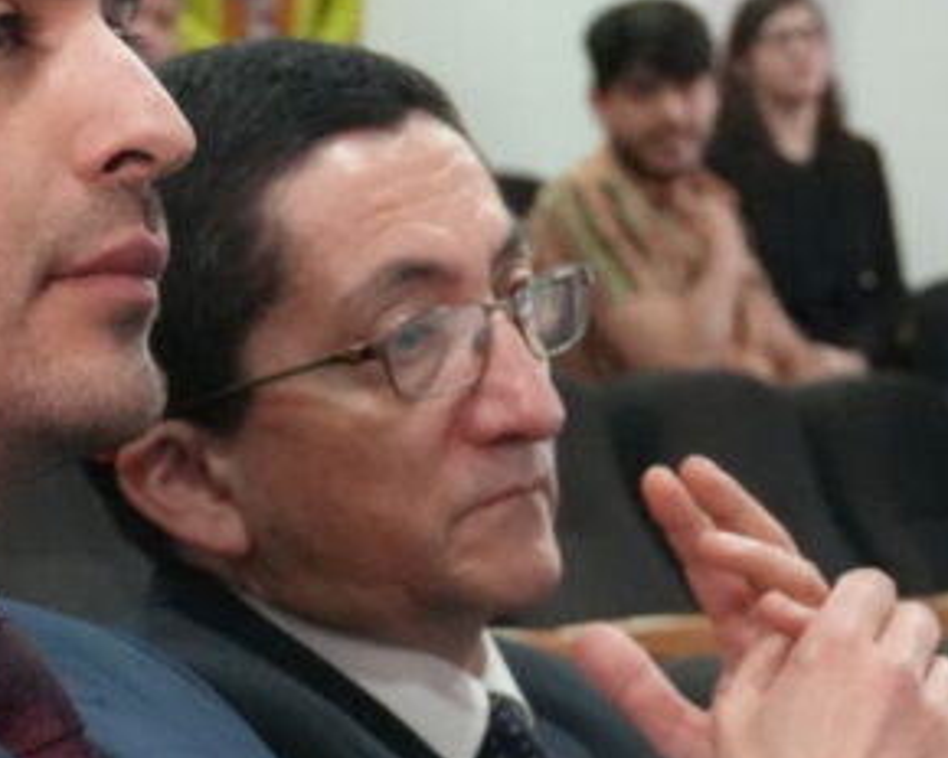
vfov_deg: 8.4
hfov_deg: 10.4
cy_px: 472
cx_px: 62
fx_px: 5153
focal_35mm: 184
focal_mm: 37
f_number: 5.6
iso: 6400
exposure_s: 1/100
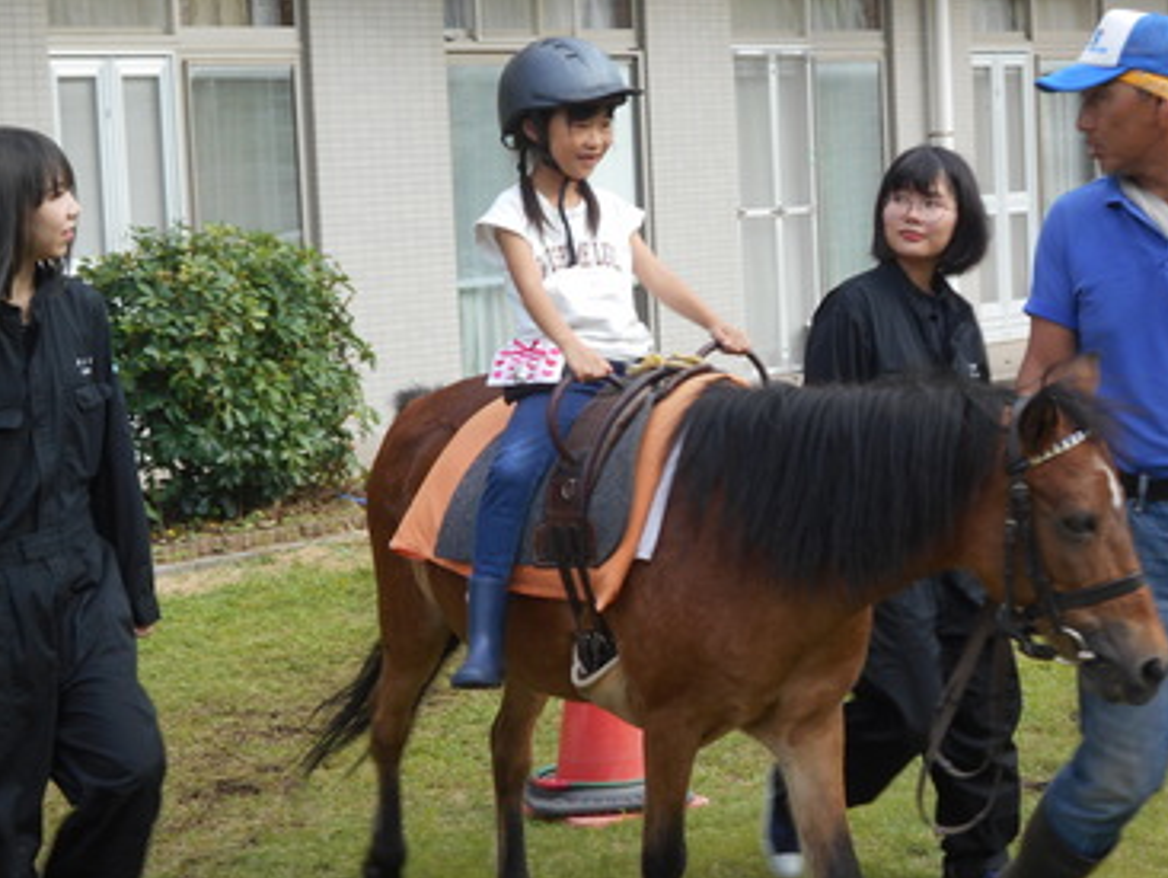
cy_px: 418
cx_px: 571
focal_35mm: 83
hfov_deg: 23.5
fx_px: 2802
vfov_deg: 17.8
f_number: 5.8
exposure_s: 1/80
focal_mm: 13.5
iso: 80
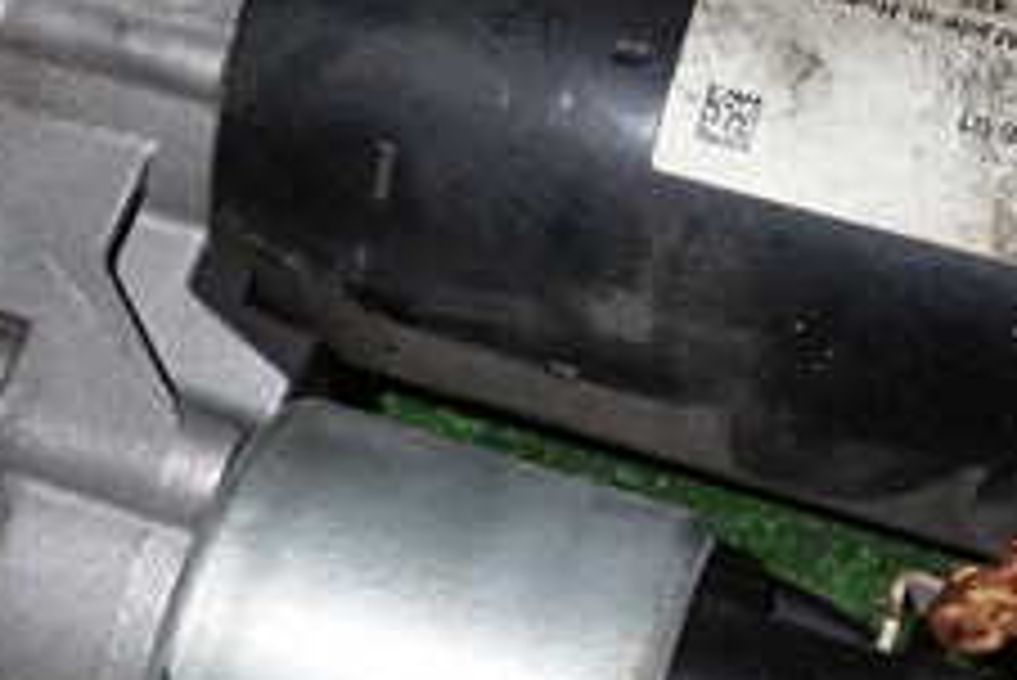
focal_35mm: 69
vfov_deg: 19.6
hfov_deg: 29.2
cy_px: 167
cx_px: 526
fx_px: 1950
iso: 400
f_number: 8
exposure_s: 1/100
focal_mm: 4.5
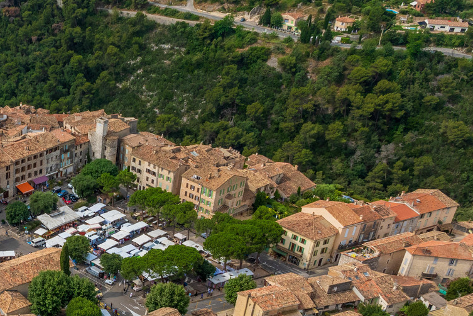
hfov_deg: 34.4
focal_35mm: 53
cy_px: 301
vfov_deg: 24.6
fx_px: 696
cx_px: 7
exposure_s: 1/40
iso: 200
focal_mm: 12.3
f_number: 8
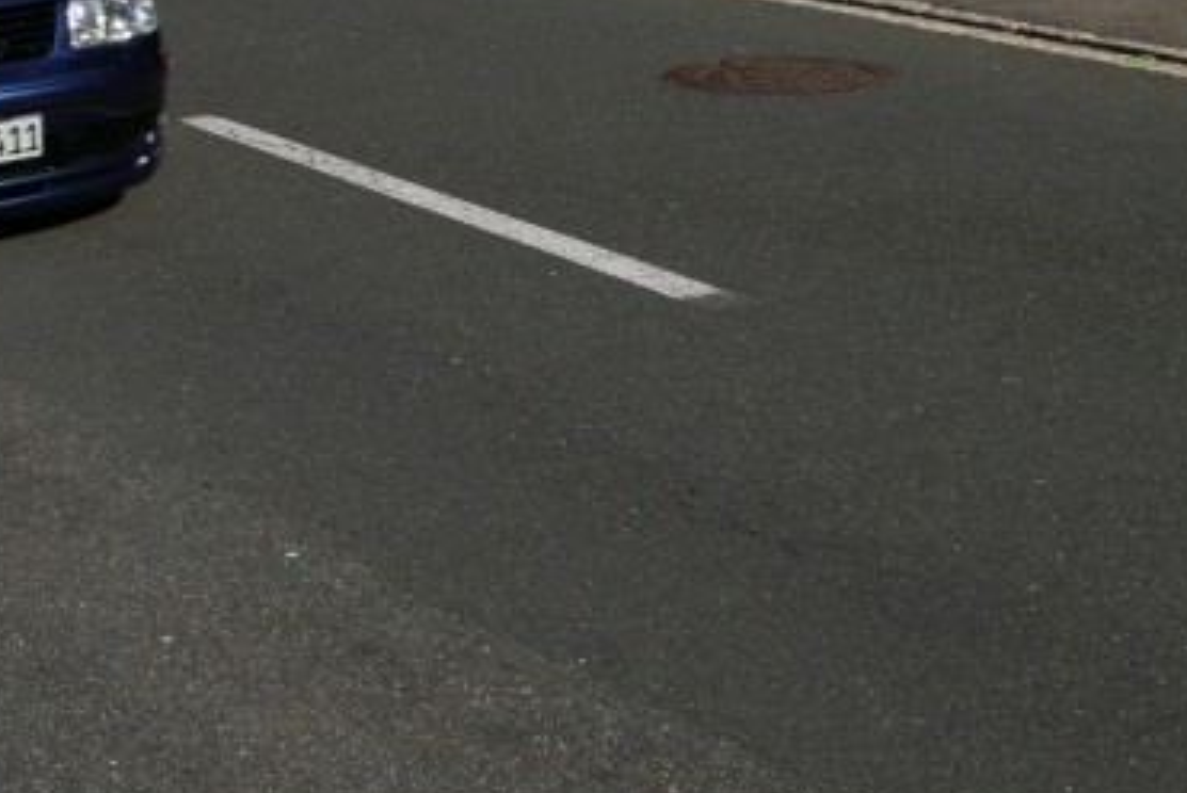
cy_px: 155
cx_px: 464
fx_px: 2772
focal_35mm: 84
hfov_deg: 24.1
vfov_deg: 16.2
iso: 200
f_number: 11
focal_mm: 26
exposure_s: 1/250
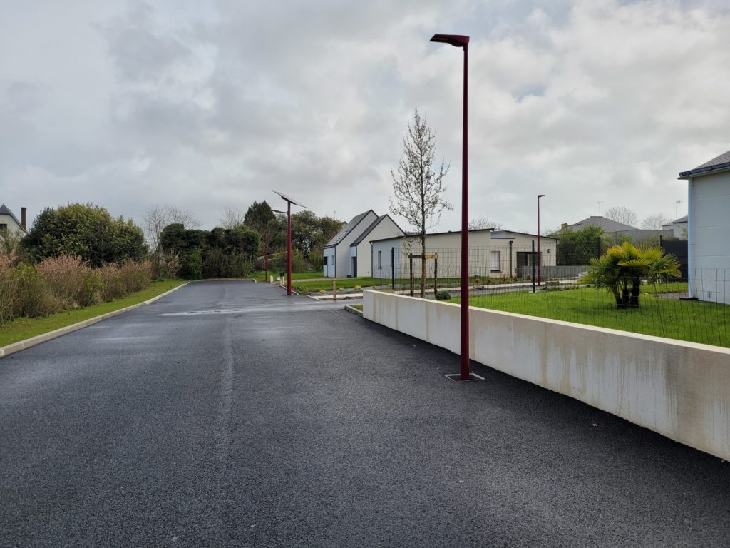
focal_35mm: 26
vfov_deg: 53.1
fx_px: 548
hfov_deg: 67.3
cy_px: 274
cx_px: 365
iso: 40
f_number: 1.8
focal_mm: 5.4
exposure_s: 1/2579
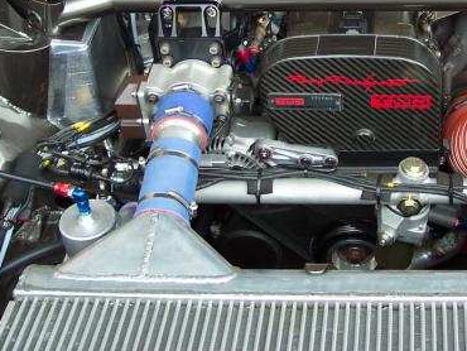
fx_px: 931
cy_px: 68
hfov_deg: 27.5
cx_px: 384
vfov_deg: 21.1
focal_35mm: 69
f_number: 2.8
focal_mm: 8
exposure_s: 1/90
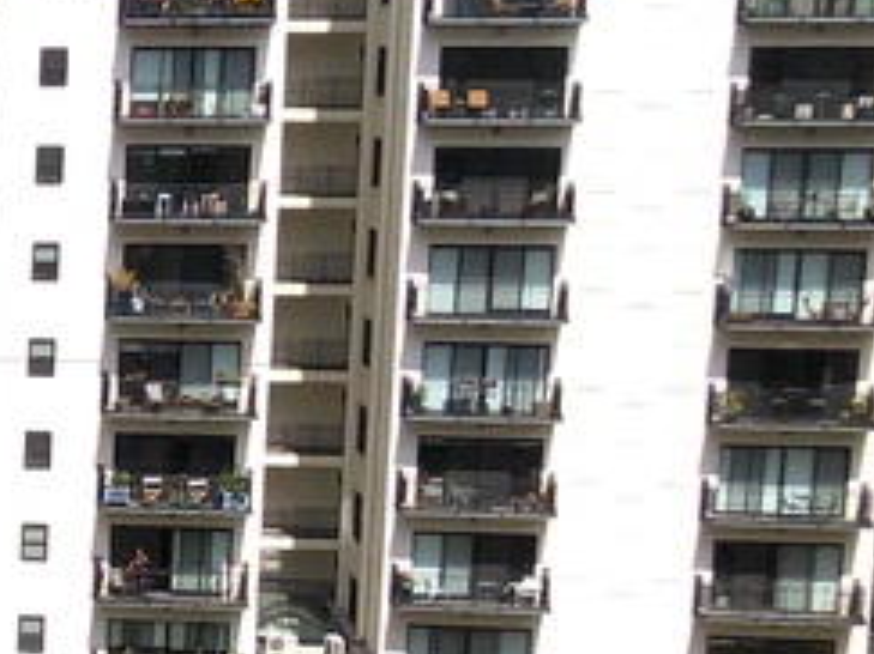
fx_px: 2978
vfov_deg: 12.5
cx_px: -709
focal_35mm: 118
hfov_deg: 14.6
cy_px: 550
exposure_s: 1/2667
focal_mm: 3.99
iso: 20
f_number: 1.8
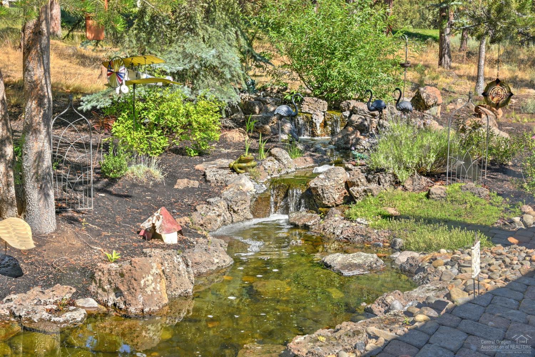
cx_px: 268
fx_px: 817
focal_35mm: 55
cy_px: 178
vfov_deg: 24.6
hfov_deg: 36.2
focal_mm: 55
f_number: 9
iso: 200
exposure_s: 1/200
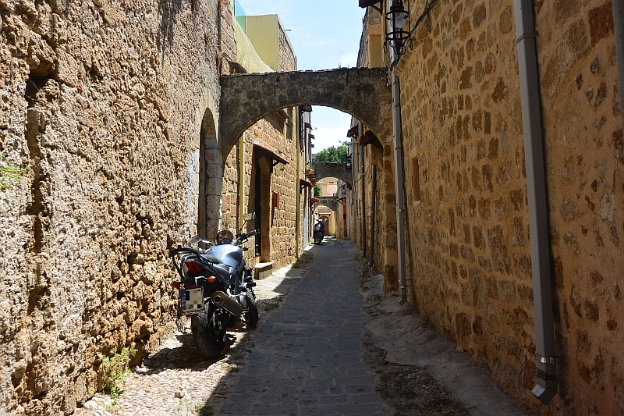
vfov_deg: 43.6
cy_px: 208
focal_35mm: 30
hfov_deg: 61.9
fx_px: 520
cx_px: 312
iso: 160
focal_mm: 11.4
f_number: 4.5
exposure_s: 1/640
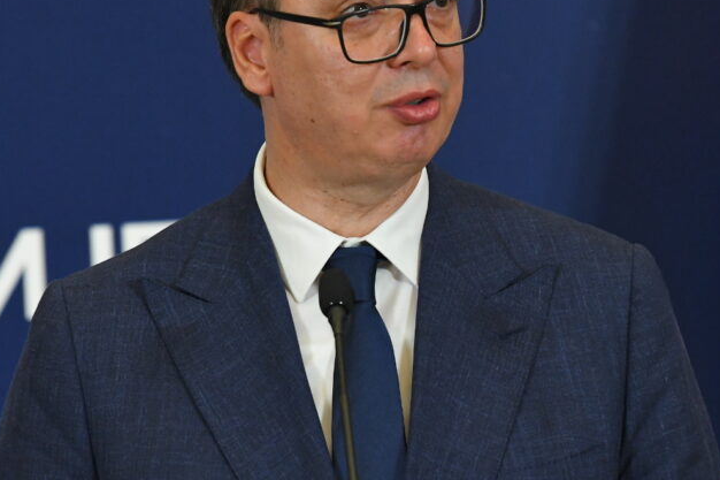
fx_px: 9817
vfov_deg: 2.8
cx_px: 386
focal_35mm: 491
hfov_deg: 4.2
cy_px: 109
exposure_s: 1/250
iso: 3200
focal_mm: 200
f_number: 4
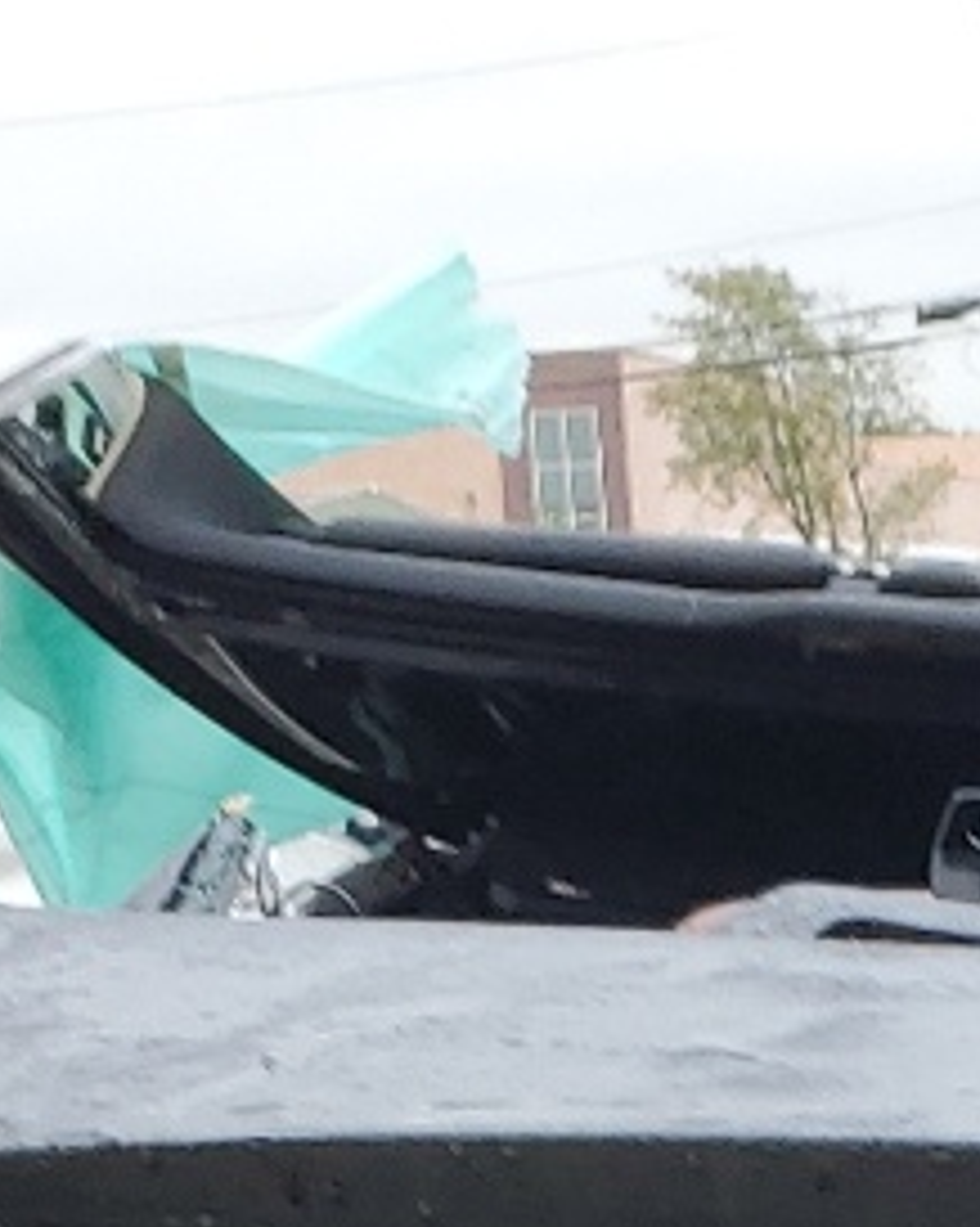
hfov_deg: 10.0
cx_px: 1564
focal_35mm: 149
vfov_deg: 11.5
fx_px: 5408
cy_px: 2517
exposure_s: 1/156
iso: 50
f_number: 1.5
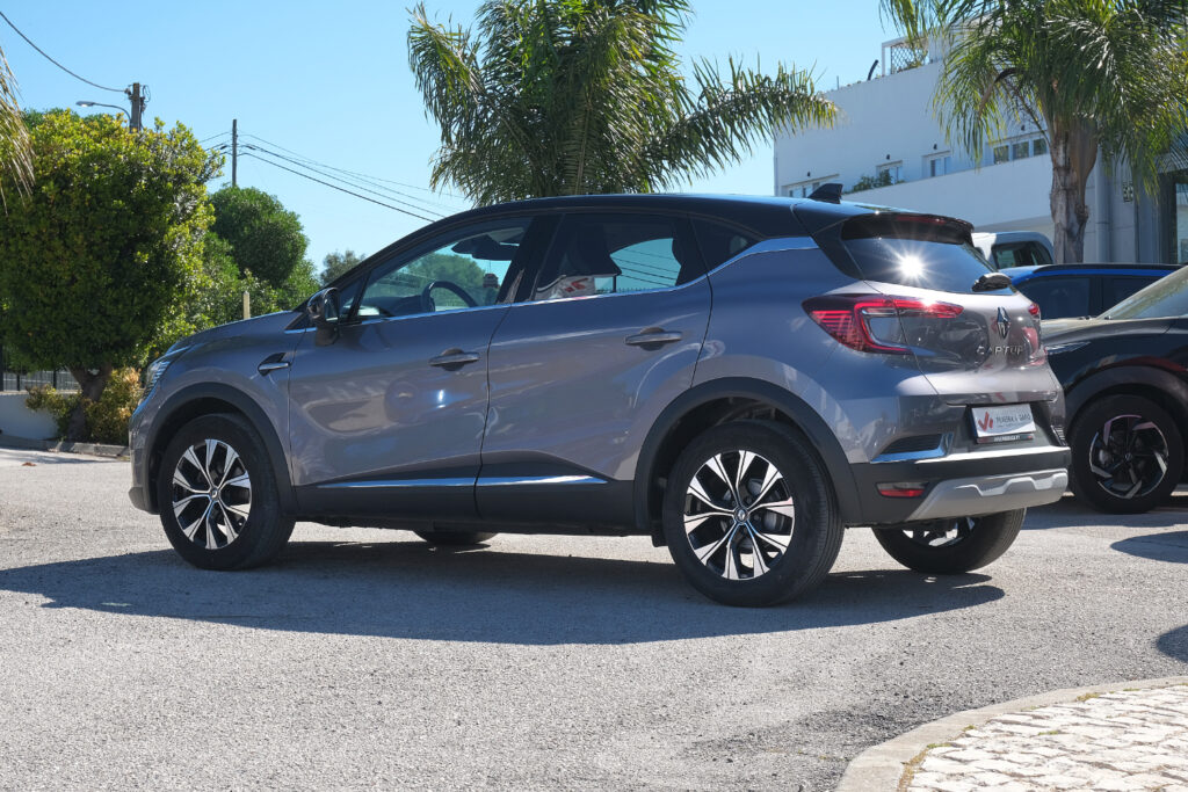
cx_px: 594
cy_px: 396
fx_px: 2244
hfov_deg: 29.7
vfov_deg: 20.0
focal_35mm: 68
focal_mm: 45
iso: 160
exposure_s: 1/125
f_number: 10
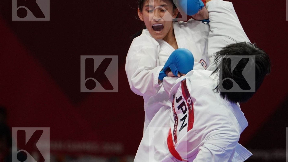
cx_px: 168
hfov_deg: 4.0
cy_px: 74
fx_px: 4138
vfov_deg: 2.2
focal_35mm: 542
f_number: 4
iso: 2500
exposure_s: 1/1000
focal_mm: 273
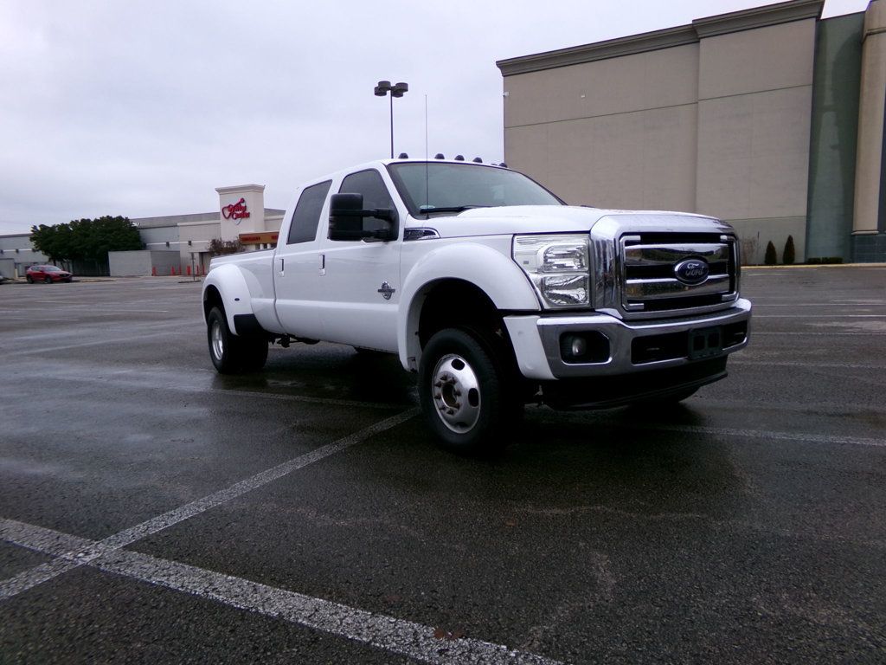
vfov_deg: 56.8
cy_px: 332
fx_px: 614
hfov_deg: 71.6
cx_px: 443
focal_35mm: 24
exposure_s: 1/200
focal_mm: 4.3
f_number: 3.7
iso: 100
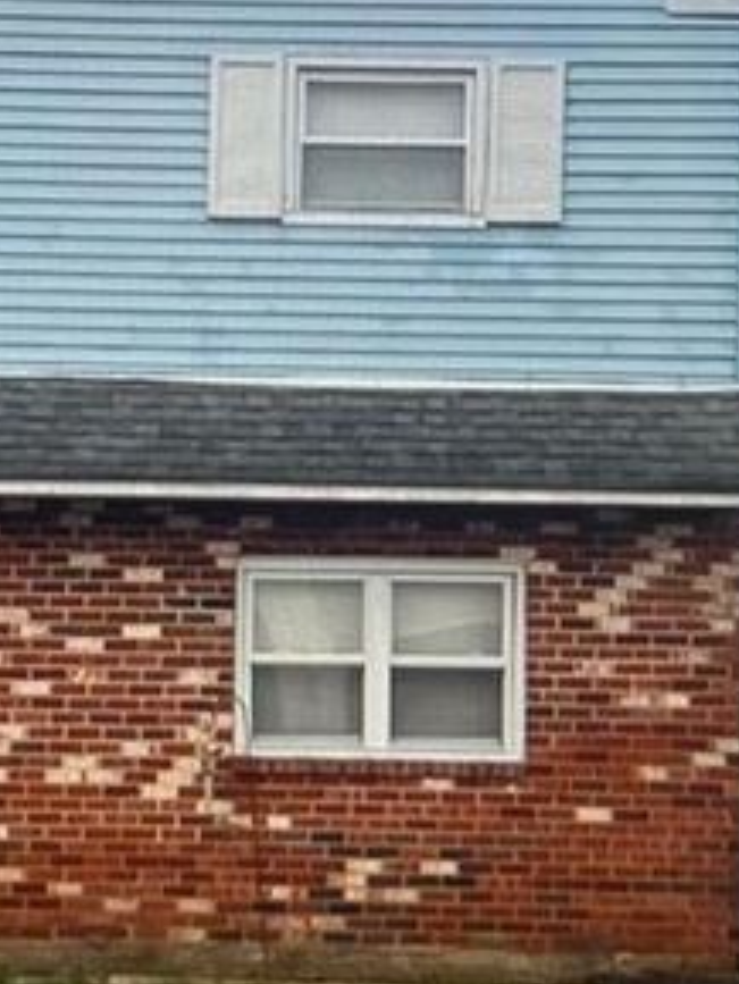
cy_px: 512
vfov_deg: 32.2
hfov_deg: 23.9
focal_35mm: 60
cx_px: 116
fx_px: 1707
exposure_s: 1/121
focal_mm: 5.7
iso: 64
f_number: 1.5
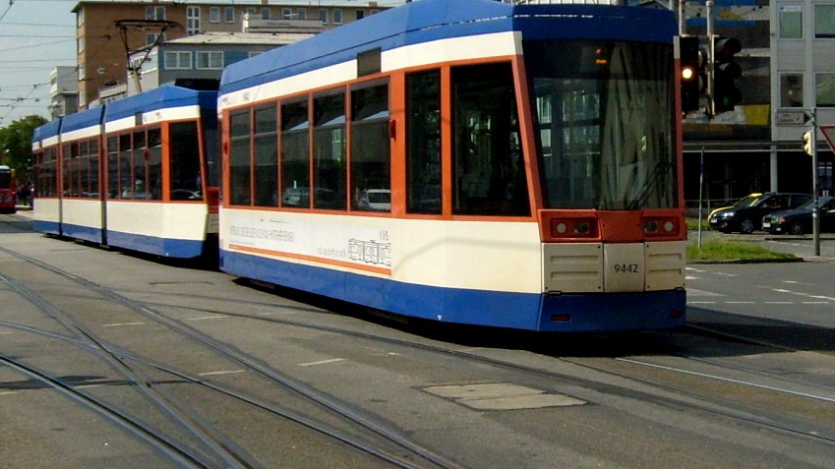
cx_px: 399
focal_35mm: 46
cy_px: 121
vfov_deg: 25.7
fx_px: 1018
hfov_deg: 44.6
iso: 80
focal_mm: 5.8
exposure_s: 1/500
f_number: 7.1
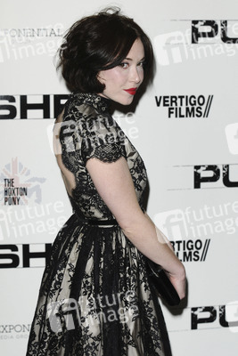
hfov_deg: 11.4
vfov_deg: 17.1
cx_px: 119
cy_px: 178
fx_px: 1189
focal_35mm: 120
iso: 320
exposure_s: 1/200
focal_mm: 80
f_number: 4.5
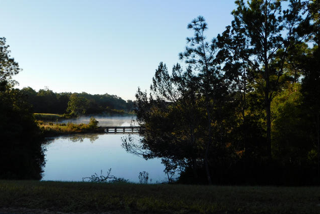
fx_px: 373
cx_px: 161
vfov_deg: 31.9
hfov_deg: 46.4
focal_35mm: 42
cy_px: 101
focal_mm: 7.1
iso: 125
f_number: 3.6
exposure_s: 1/500
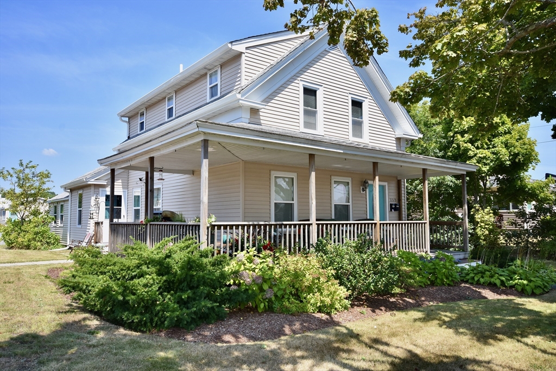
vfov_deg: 47.9
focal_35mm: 27
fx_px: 417
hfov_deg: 67.4
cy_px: 186
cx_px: 278
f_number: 8
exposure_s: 1/500
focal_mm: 18
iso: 400
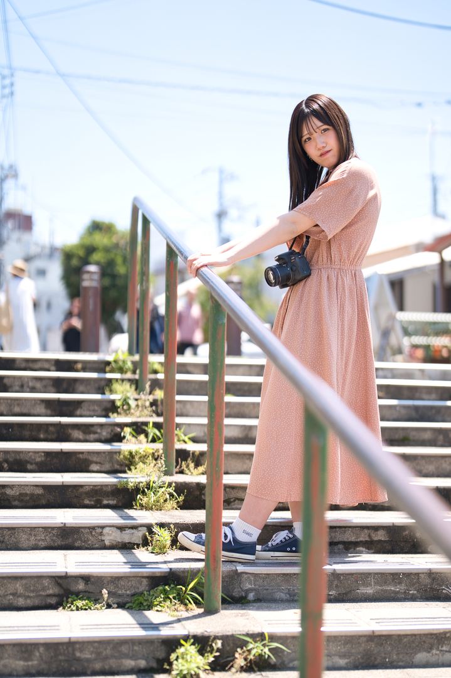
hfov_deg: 27.0
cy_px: 339
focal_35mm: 50
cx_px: 226
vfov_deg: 39.6
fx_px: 940
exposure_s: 1/4000
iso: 100
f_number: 1.2
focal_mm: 50
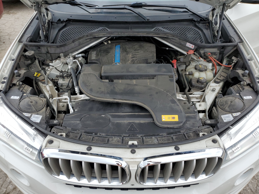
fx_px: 195
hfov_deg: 67.3
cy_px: 97
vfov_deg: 53.1
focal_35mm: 26
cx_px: 130
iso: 50
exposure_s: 1/769
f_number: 1.5
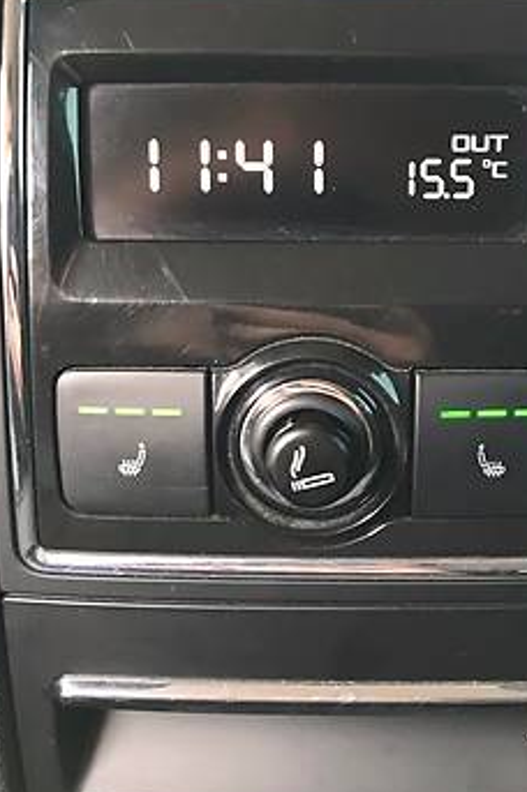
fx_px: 1122
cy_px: 369
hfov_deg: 26.3
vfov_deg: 38.9
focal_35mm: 51
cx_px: 340
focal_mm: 4
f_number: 1.8
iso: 100
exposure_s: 1/17
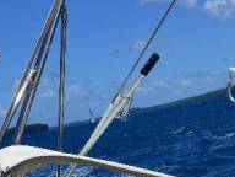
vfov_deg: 16.1
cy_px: 327
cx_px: 207
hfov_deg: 25.0
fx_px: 516
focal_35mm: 76
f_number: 13
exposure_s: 1/640
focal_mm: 19
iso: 250
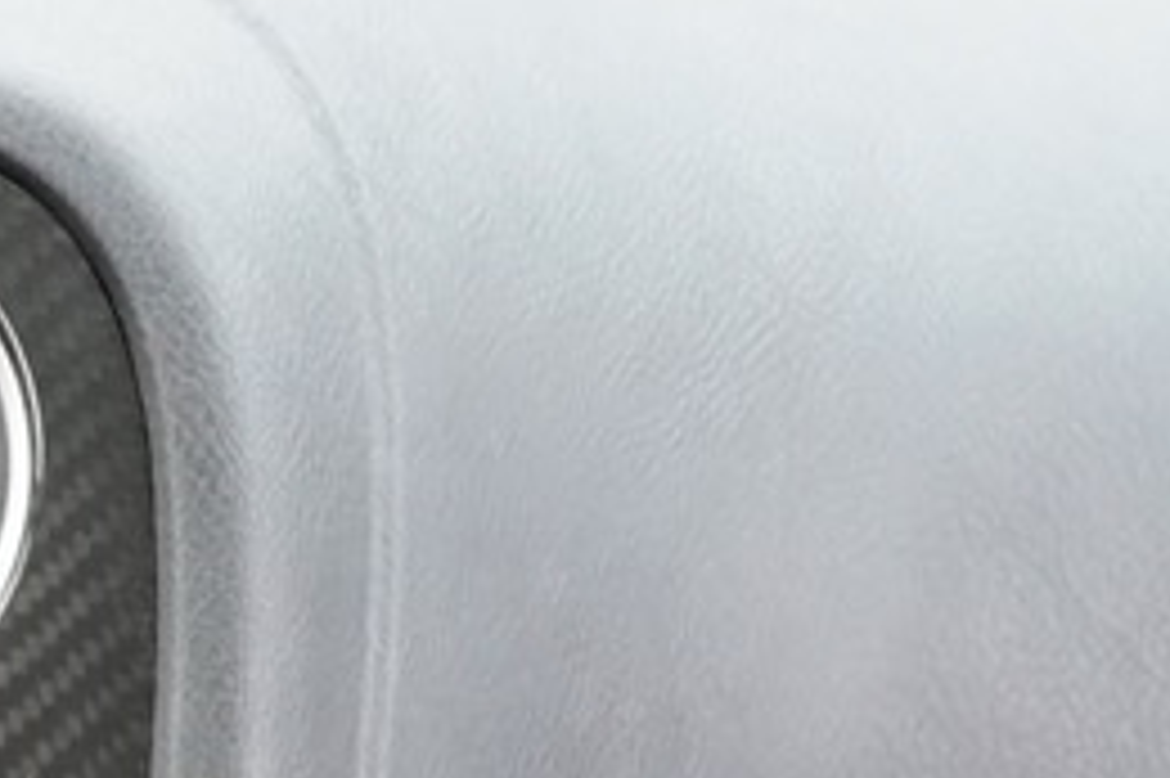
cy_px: 2437
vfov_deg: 4.7
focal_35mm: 281
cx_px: -770
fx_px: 9126
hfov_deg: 7.2
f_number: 4
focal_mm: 38
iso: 2500
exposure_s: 1/160
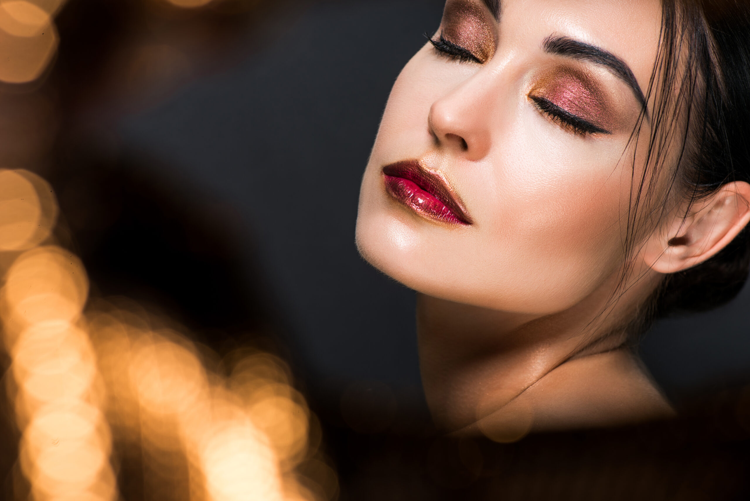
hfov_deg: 19.4
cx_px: 375
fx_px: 2188
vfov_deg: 13.1
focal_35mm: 105
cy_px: 250
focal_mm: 105
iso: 100
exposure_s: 1/200
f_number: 8
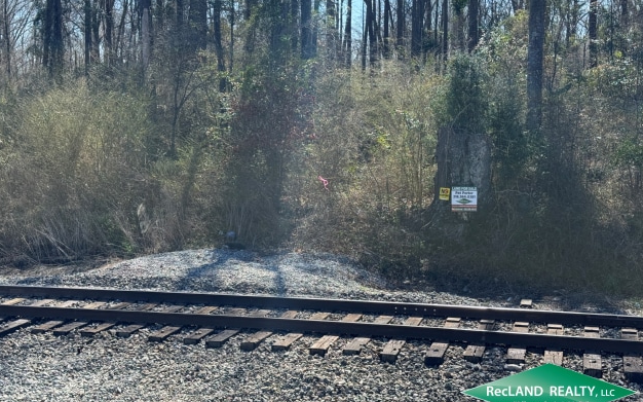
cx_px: 323
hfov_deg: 38.9
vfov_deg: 24.8
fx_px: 911
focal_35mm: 52
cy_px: 179
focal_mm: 6.76
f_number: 1.78
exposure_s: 1/2146
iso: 100
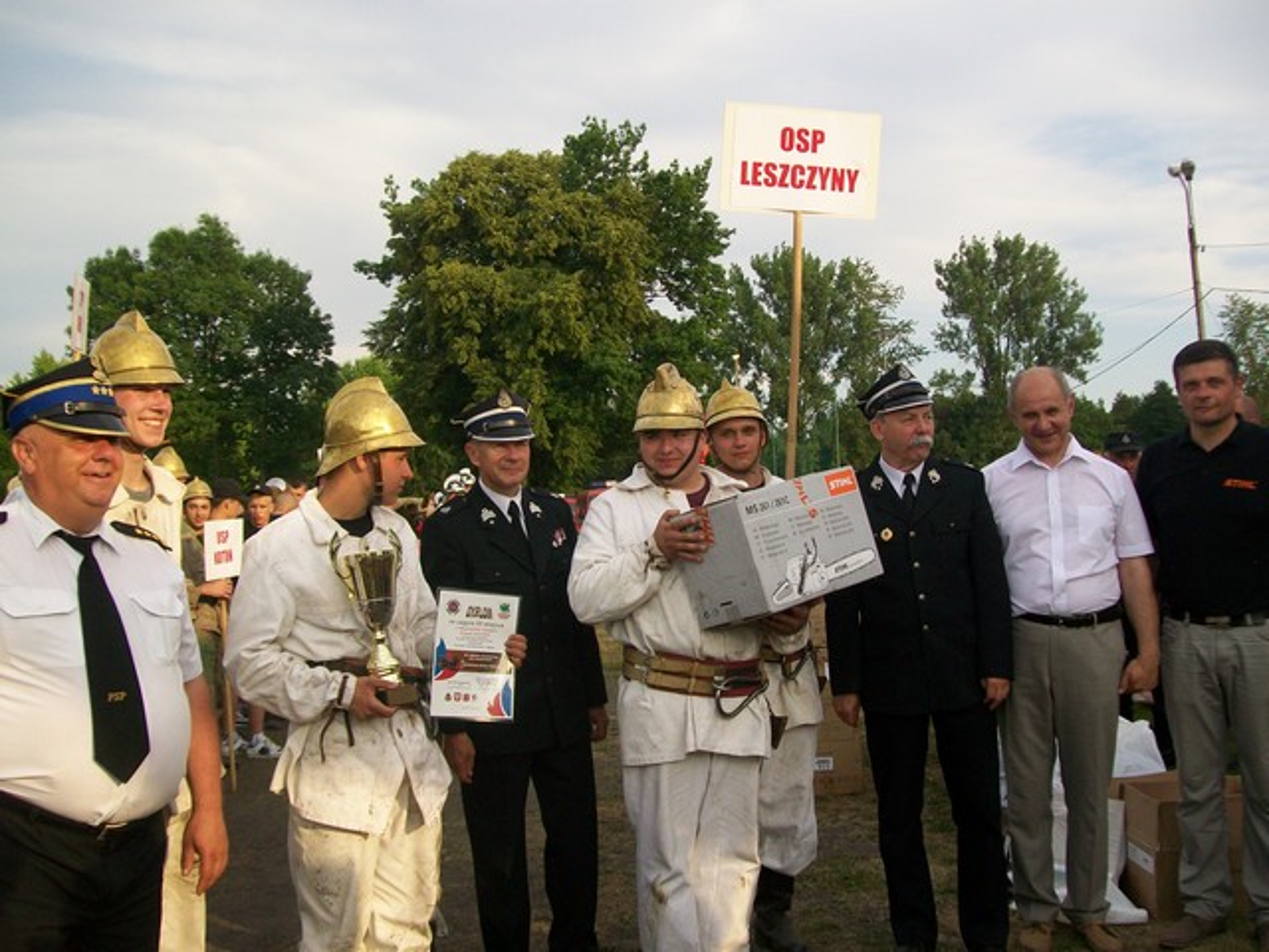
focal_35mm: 36
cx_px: 634
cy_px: 476
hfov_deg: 51.4
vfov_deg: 39.7
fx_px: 1320
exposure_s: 1/400
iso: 64
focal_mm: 6
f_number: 2.7
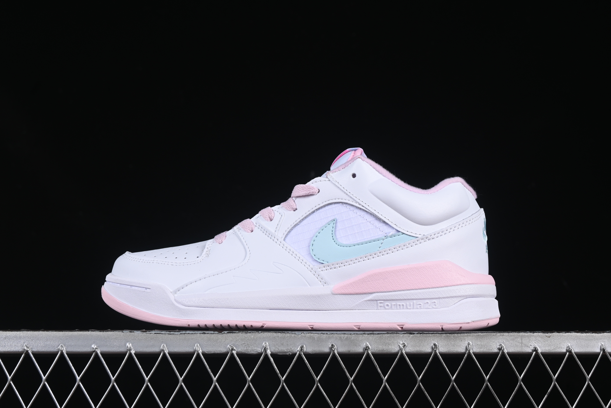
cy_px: 204
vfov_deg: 18.2
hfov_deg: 27.0
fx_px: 1273
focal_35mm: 75
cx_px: 306
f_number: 8
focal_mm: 50
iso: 160
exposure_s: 1/80
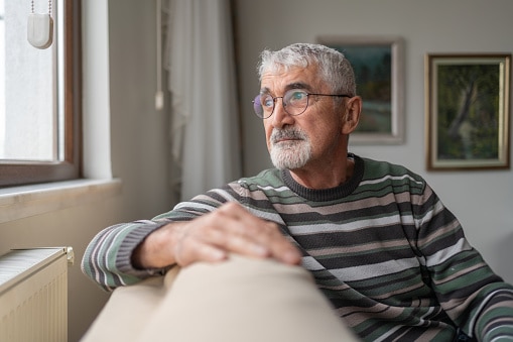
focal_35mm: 35
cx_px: 256
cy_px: 171
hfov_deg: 54.4
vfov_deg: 37.8
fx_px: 499
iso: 80
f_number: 1.8
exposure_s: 1/50
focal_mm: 35
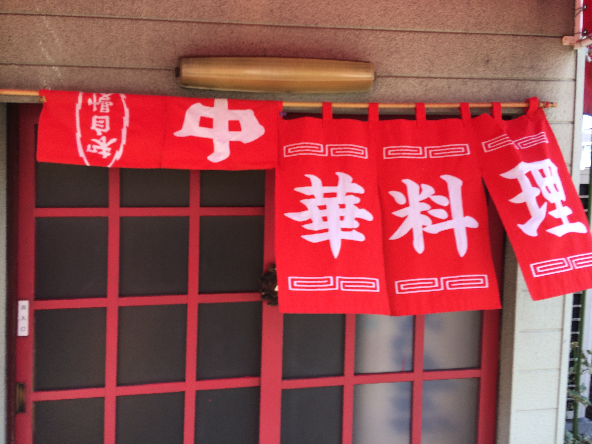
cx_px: 296
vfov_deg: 46.8
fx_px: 513
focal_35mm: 30
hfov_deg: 60.0
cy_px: 222
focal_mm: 4.12
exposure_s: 1/272
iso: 32
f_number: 2.2
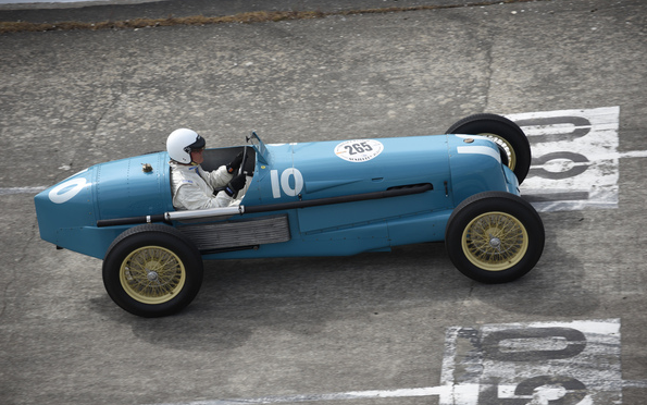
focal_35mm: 159
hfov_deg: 13.2
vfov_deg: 8.3
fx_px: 2804
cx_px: 324
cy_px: 193
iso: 110
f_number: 4.8
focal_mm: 155
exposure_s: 1/800
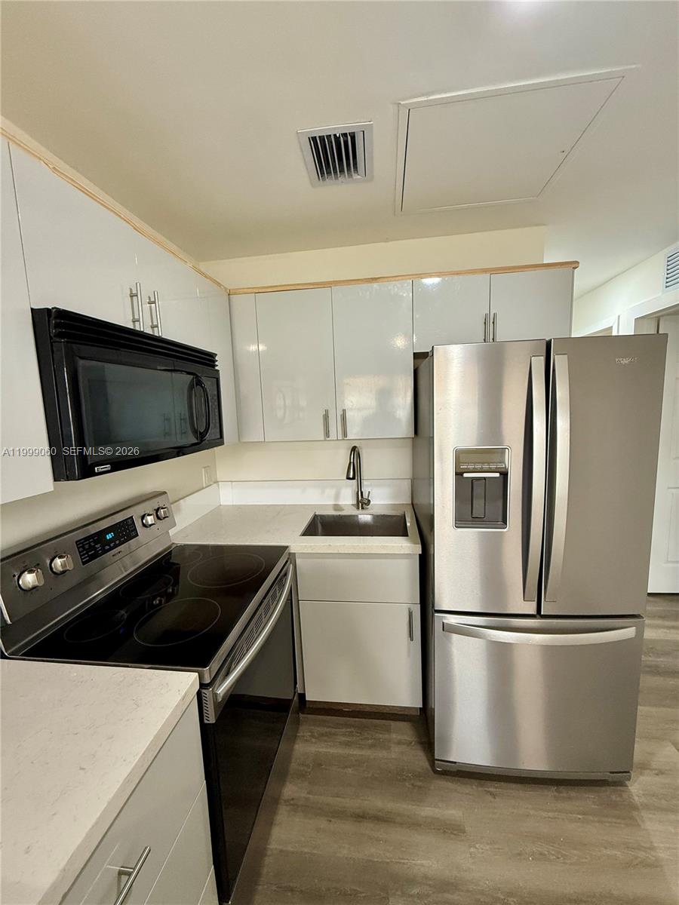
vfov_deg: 102.1
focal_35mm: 14
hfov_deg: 85.7
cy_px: 452
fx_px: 366
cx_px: 340
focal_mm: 2.22
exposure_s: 1/60
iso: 200
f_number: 2.2
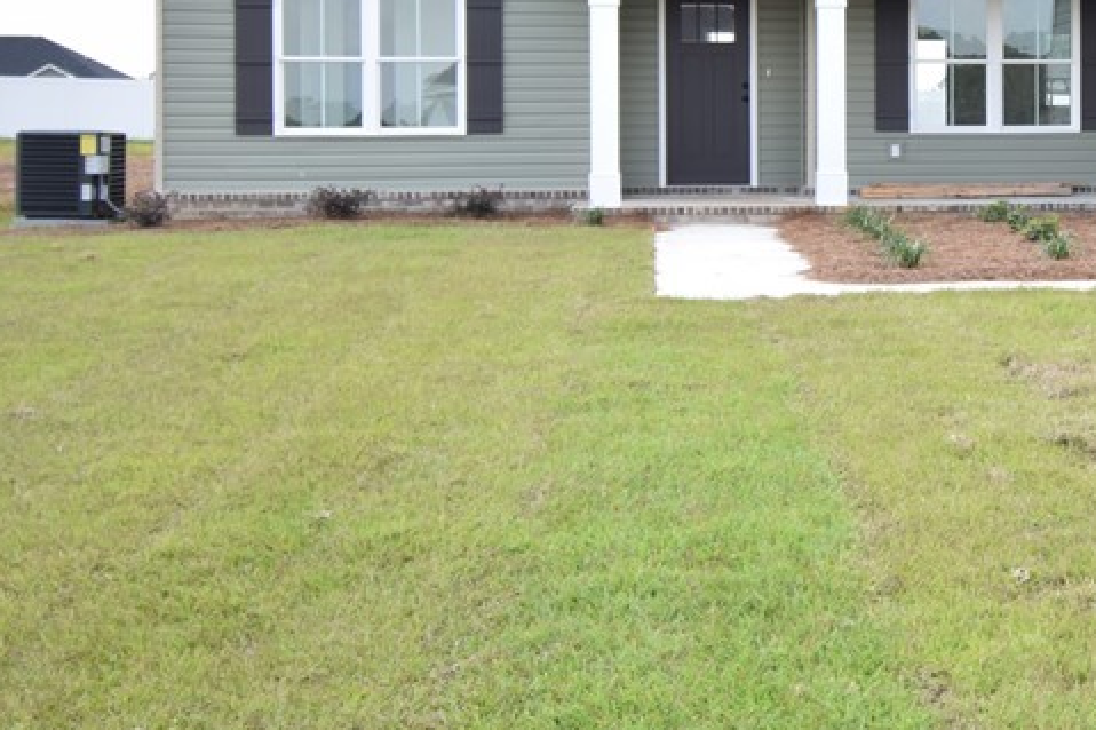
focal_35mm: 68
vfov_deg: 19.8
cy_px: 130
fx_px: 2069
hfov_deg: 28.2
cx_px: 1050
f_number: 5.6
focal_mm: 20
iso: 100
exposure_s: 1/125
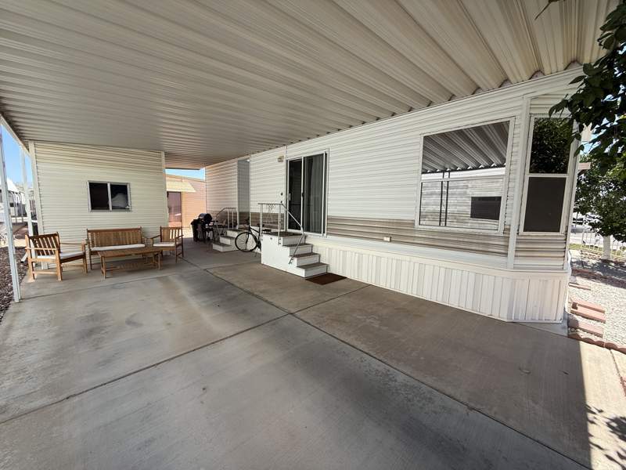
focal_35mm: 14
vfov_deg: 85.7
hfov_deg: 102.1
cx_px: 313
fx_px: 253
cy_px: 235
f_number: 2.2
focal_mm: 2.22
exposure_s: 1/726
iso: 50
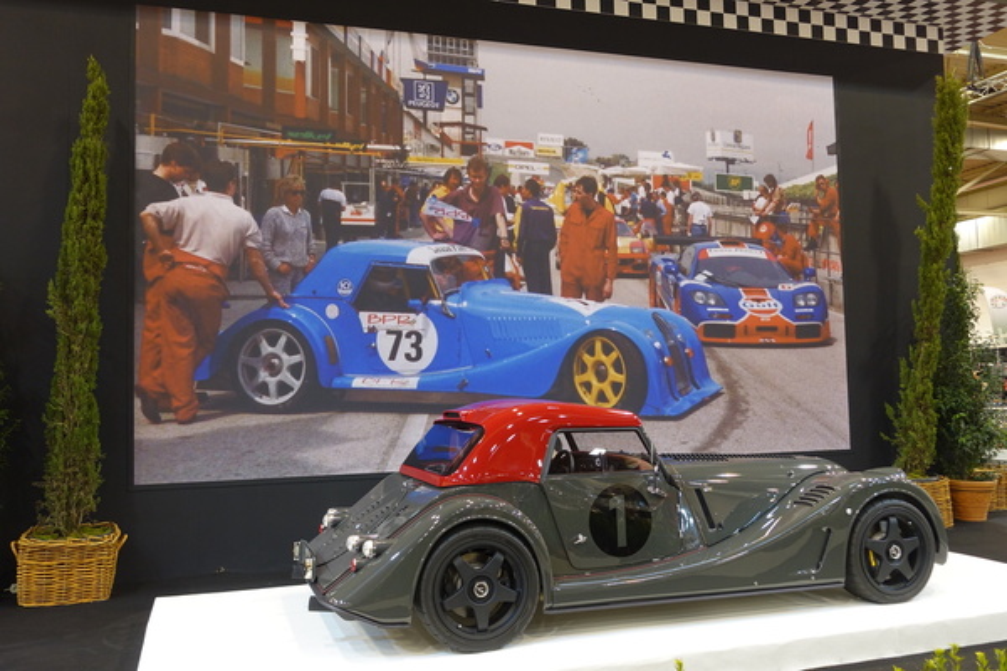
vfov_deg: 40.0
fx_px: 923
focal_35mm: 33
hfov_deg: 57.2
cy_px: 336
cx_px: 504
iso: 250
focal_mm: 11.93
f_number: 2.8
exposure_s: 1/40
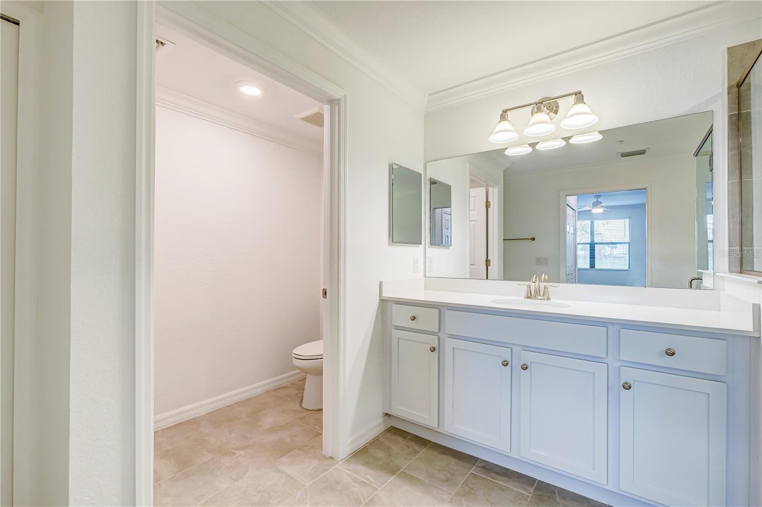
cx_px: 381
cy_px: 254
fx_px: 317
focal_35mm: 15
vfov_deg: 77.3
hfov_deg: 100.4
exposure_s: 1/9
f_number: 10
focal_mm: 10
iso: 320
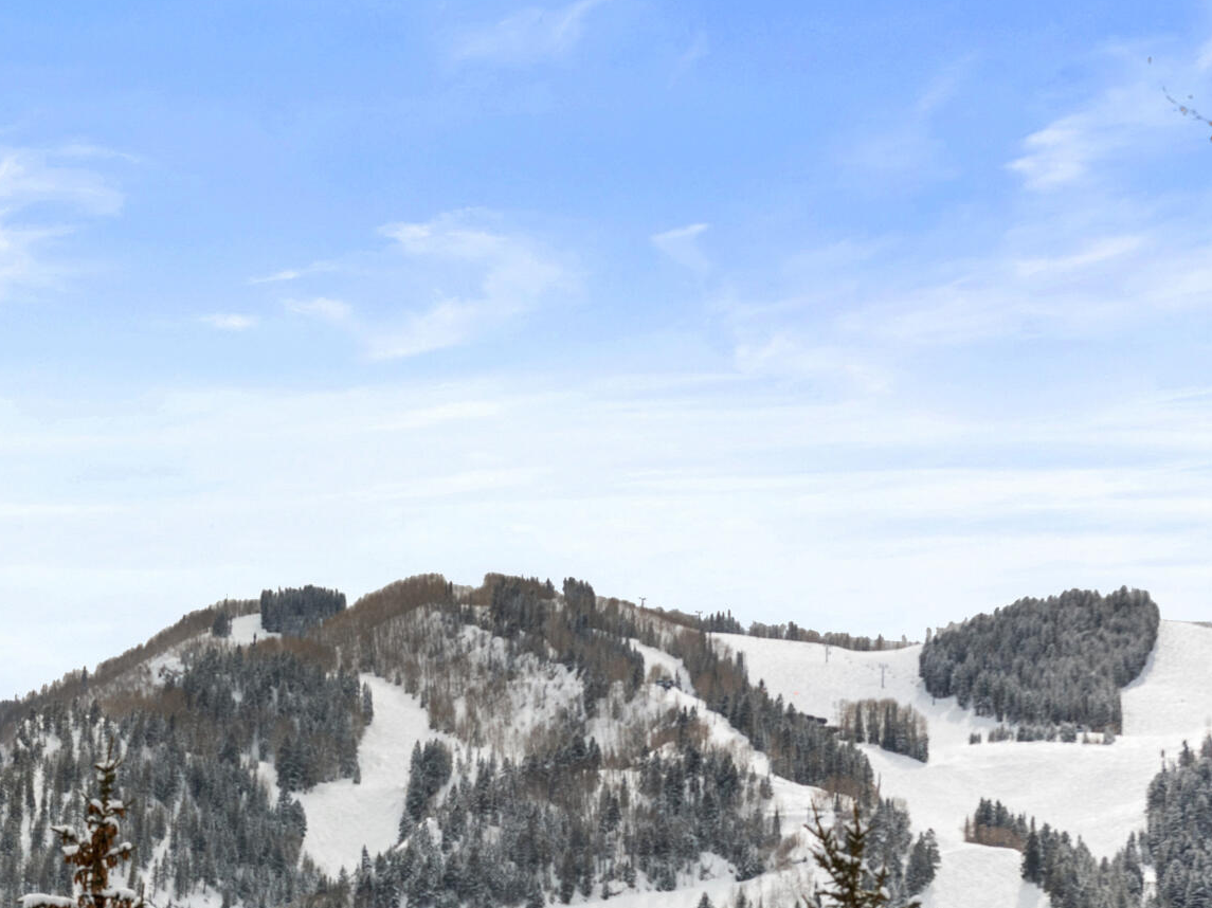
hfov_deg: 16.3
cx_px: 423
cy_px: 806
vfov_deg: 12.2
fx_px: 4235
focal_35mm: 121
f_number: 7.1
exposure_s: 1/640
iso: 200
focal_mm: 48
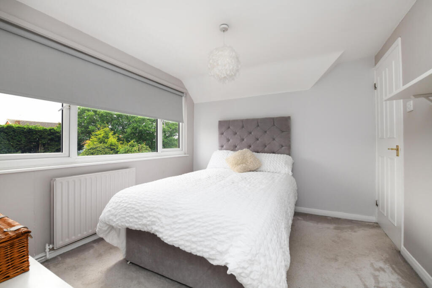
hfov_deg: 100.4
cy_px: 144
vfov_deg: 77.3
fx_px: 180
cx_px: 216
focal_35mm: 15
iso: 640
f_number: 8
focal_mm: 15
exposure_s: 1/250
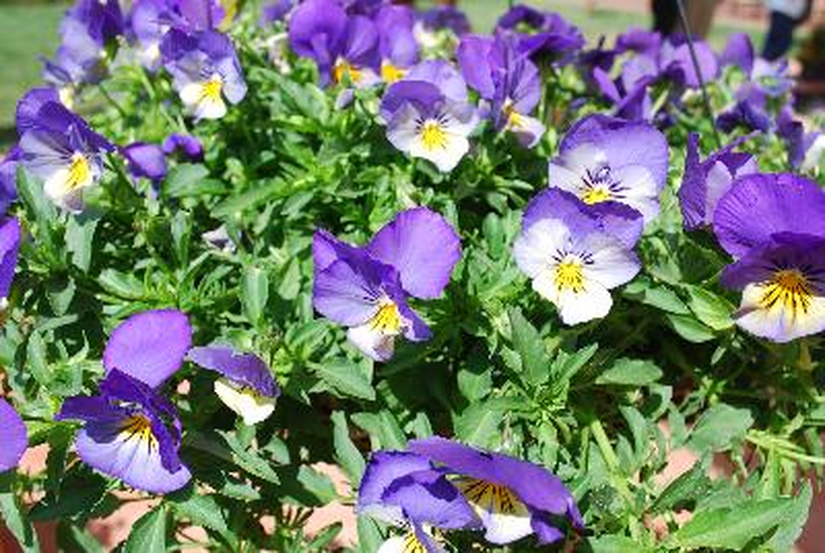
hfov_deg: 57.2
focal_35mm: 33
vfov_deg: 40.1
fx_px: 757
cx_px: 412
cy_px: 276
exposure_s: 1/160
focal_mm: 22
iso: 100
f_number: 8
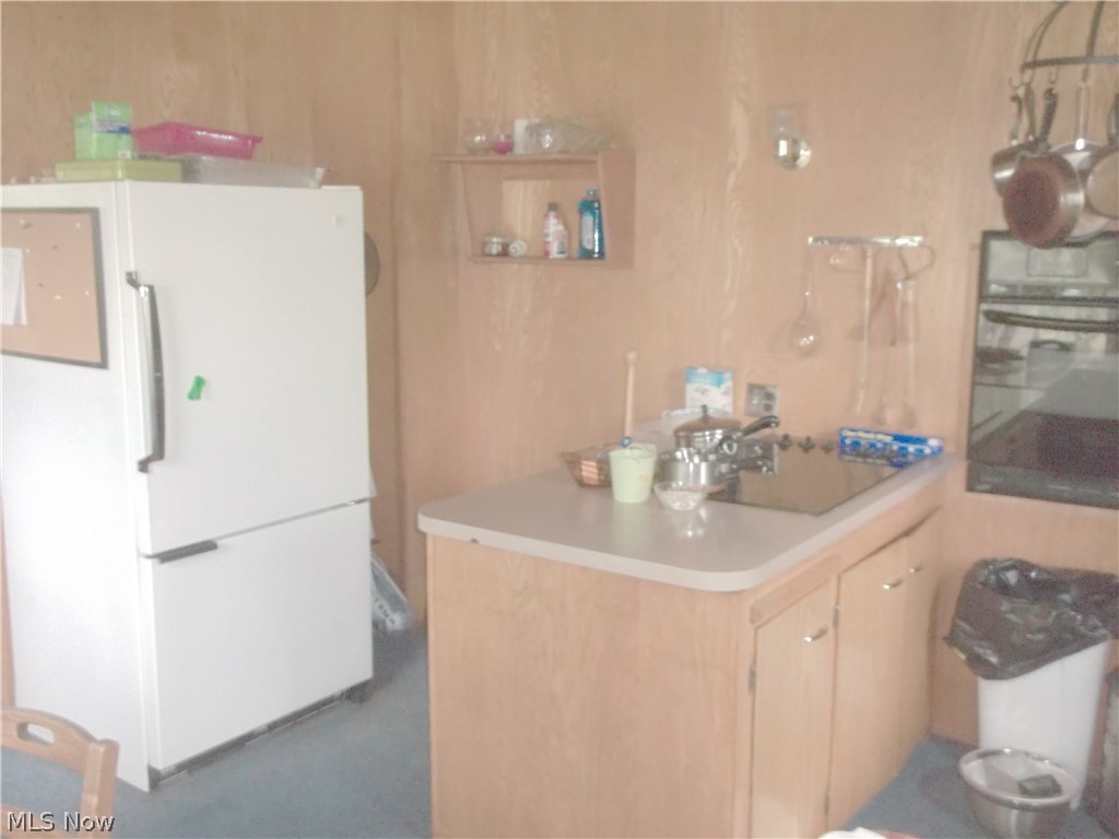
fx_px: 1067
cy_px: 420
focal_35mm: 33
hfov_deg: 55.4
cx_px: 560
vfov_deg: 42.9
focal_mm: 5.9
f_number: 3.3
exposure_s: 1/30
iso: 320
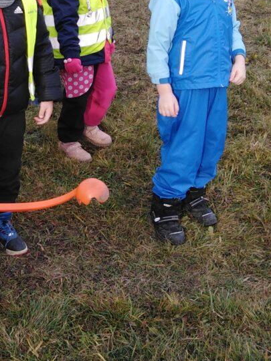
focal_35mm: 77
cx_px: -27
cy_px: 78
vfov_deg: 25.0
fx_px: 804
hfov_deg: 18.4
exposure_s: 1/232
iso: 100
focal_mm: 3.46
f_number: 2.2
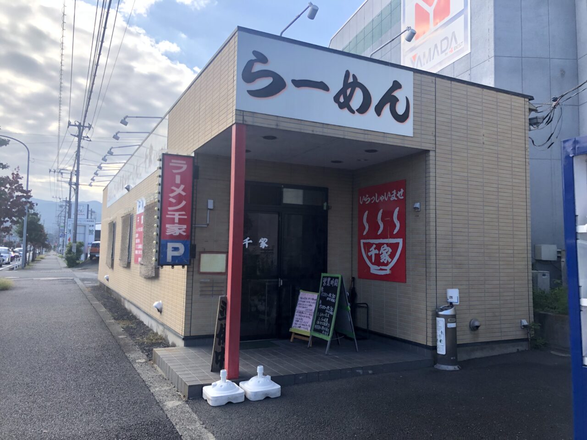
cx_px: 294
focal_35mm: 28
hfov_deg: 63.4
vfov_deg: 49.7
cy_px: 220
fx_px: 475
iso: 20
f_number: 1.8
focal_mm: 4
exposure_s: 1/774
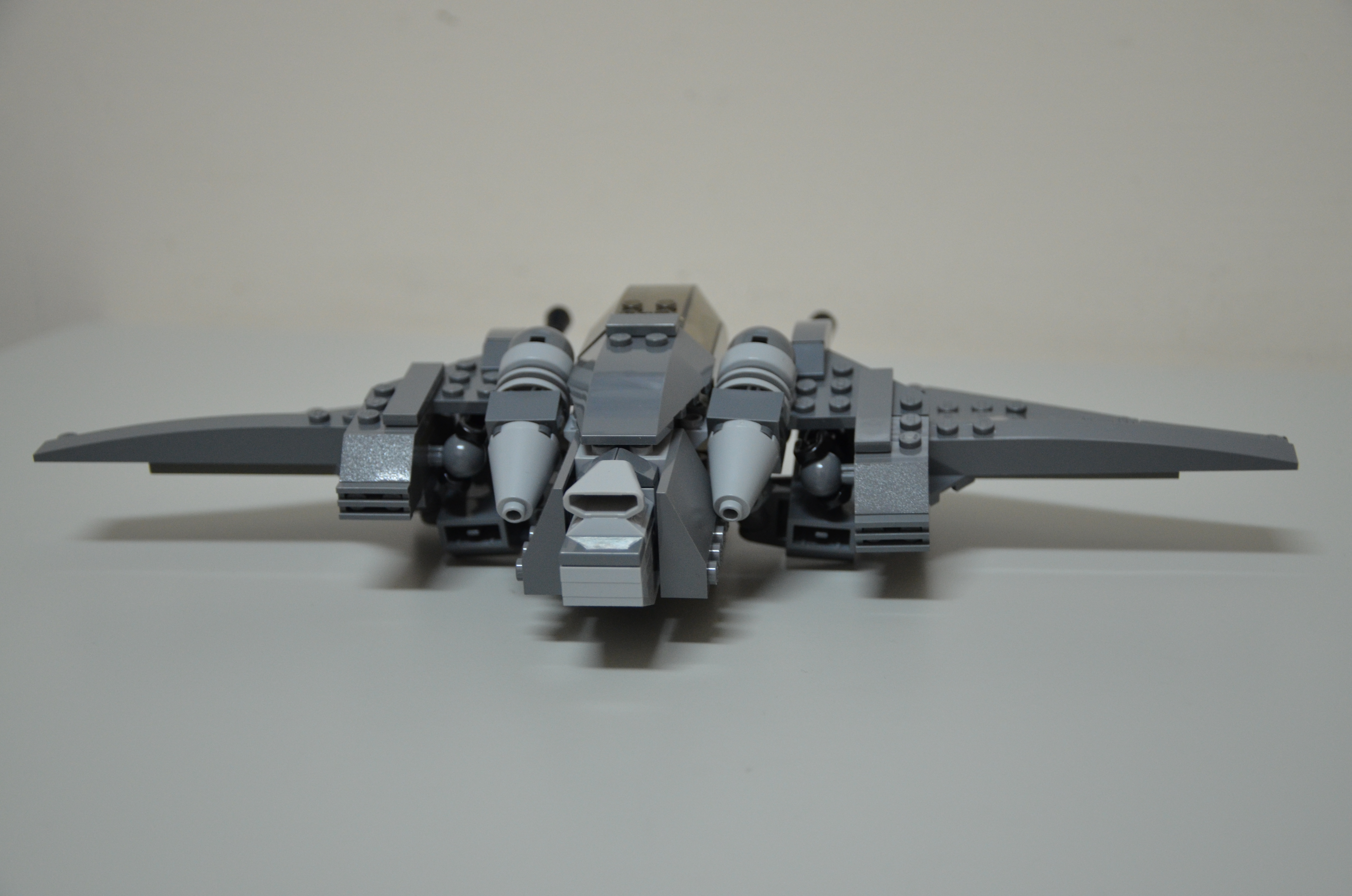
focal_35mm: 57
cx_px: 676
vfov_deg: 23.7
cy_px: 448
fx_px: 2136
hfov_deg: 35.1
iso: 900
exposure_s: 1/30
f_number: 4.5
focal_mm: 38
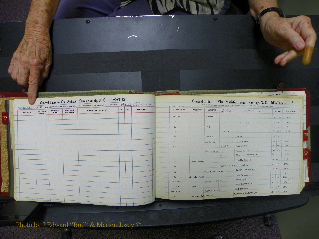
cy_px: 120
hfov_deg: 67.3
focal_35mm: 26
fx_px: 240
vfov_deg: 53.1
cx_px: 160
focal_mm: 4.6
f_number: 2.8
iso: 100
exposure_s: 1/30
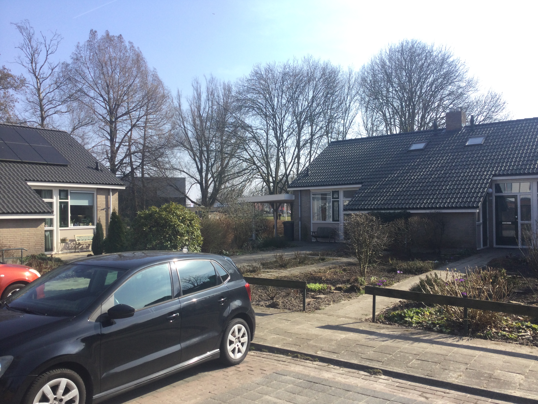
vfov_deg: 45.4
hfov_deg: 58.4
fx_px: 482
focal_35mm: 31
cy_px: 202
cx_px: 269
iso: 25
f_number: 2.4
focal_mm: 3.3
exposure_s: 1/529
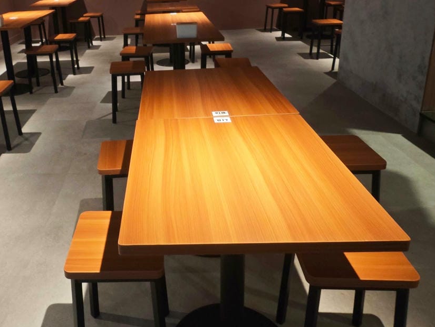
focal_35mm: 32
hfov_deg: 55.6
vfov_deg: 43.2
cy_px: 94
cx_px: 143
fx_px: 402
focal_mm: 2.03
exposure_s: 1/24
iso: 160
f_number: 1.8
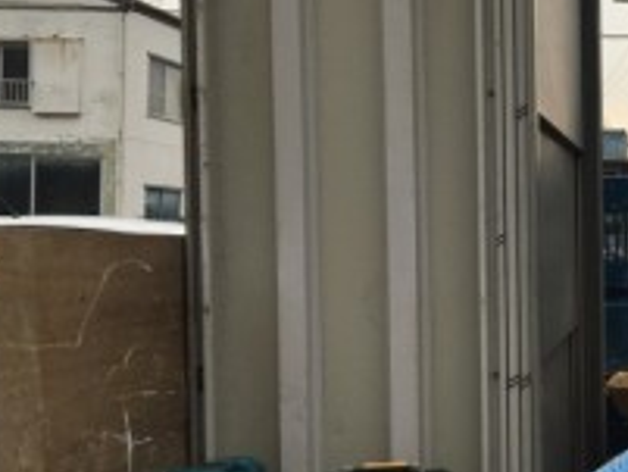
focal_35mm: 62
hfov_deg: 29.8
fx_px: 1125
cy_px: 252
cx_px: 575
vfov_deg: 23.7
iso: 25
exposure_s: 1/413
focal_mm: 4.15
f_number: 2.2
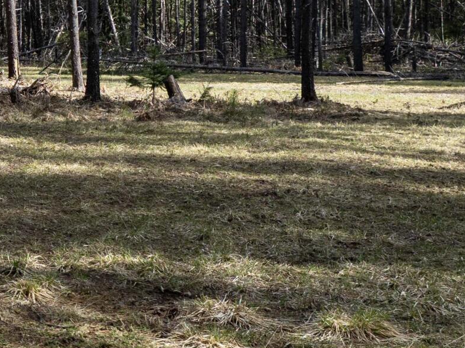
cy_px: 123
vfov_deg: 16.0
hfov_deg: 18.0
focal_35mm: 92
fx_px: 1235
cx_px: -312
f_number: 2.8
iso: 140
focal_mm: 12.29
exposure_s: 1/640
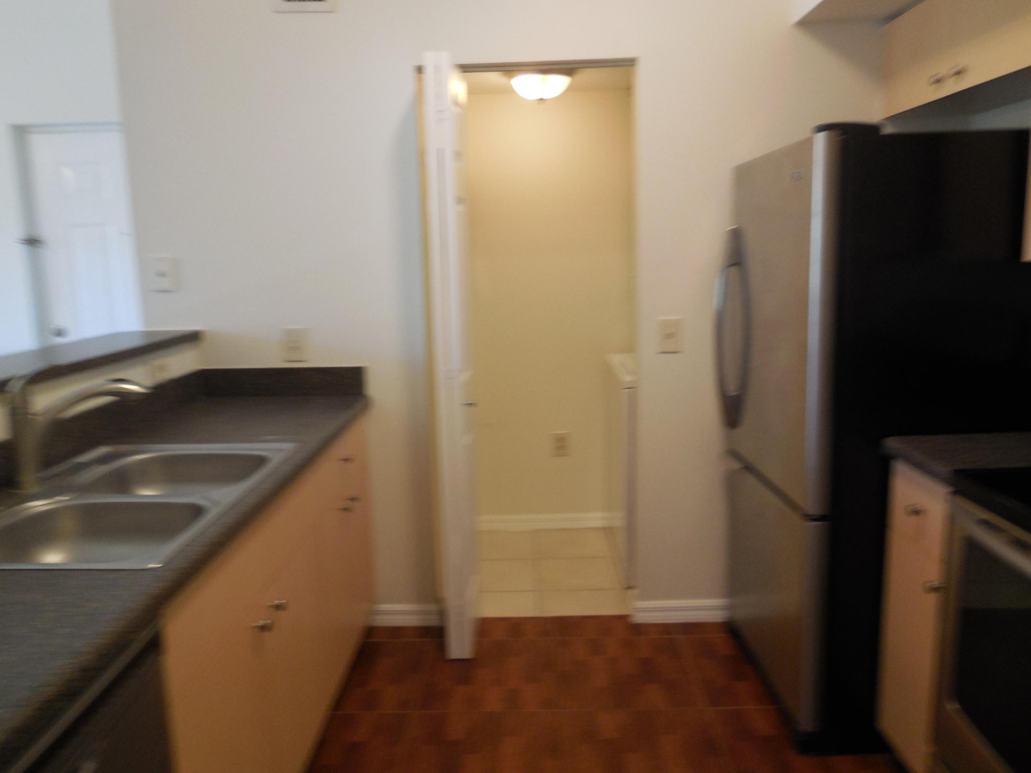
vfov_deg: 54.9
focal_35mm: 25
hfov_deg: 69.4
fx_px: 745
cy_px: 386
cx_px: 516
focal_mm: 4.5
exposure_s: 1/30
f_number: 3.1
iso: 250
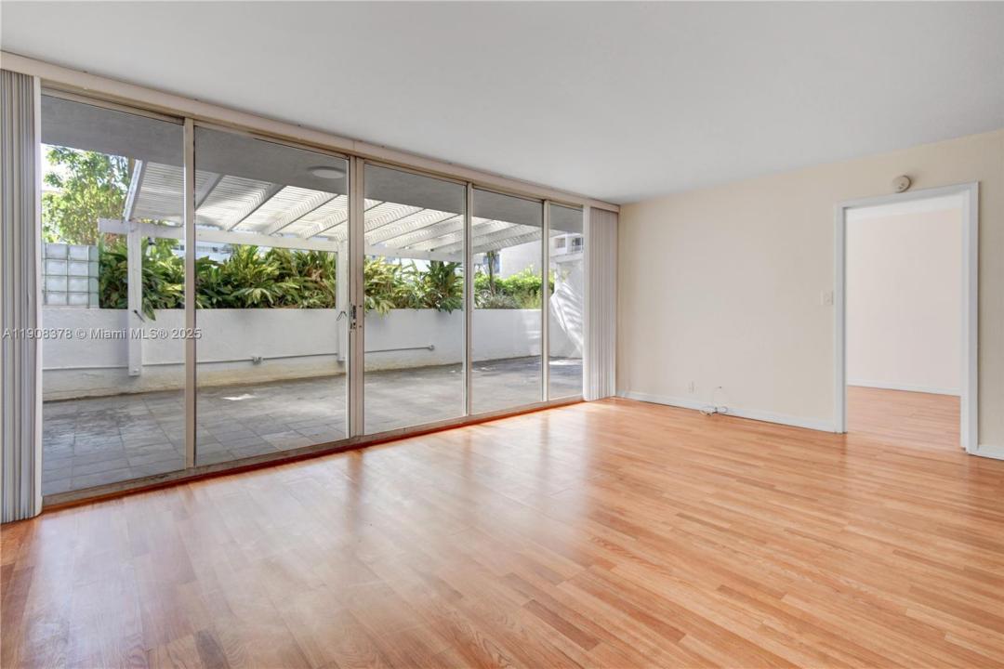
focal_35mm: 15
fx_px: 418
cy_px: 334
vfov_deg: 77.3
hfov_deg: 100.4
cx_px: 502
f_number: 4.5
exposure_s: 1/160
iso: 250
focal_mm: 10
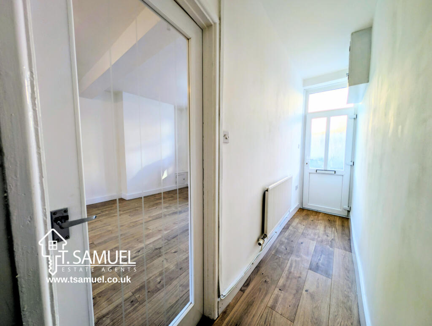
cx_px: 216
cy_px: 163
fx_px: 150
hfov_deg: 110.5
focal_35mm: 12
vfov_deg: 94.6
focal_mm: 2.23
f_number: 1.95
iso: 42
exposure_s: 1/59.5
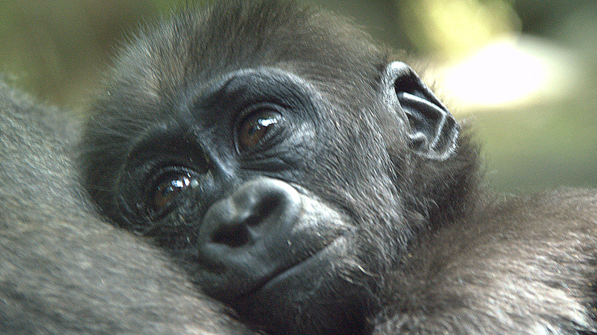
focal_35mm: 353
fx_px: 5587
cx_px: 282
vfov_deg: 3.4
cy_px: 188
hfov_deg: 6.1
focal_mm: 200
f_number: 6.3
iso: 1600
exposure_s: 1/40
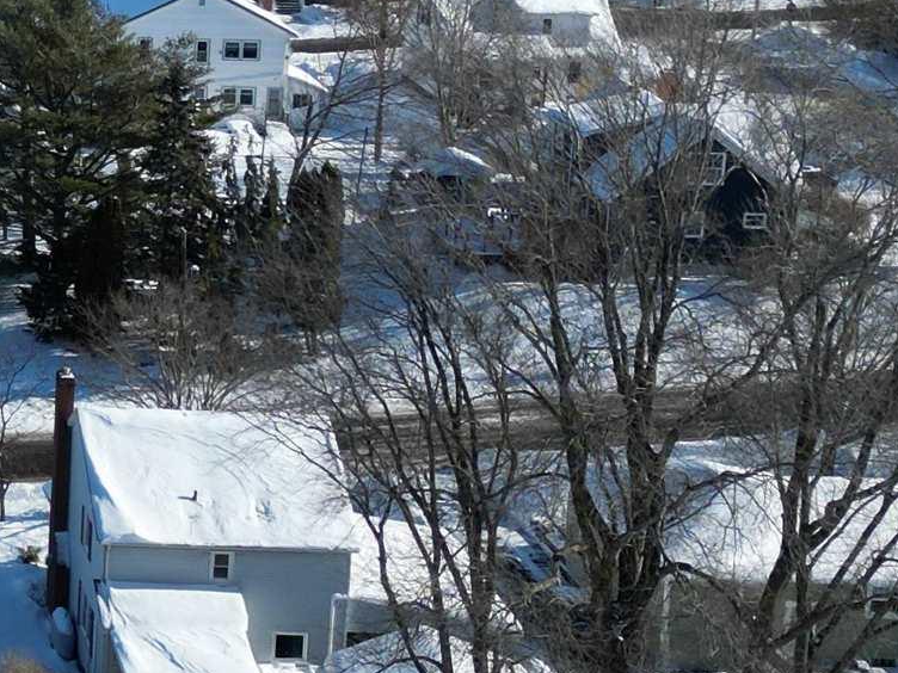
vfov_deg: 14.9
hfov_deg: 18.1
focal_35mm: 98
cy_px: 10
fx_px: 2542
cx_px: -405
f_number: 1.7
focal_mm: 6.72
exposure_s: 1/4000
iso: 140
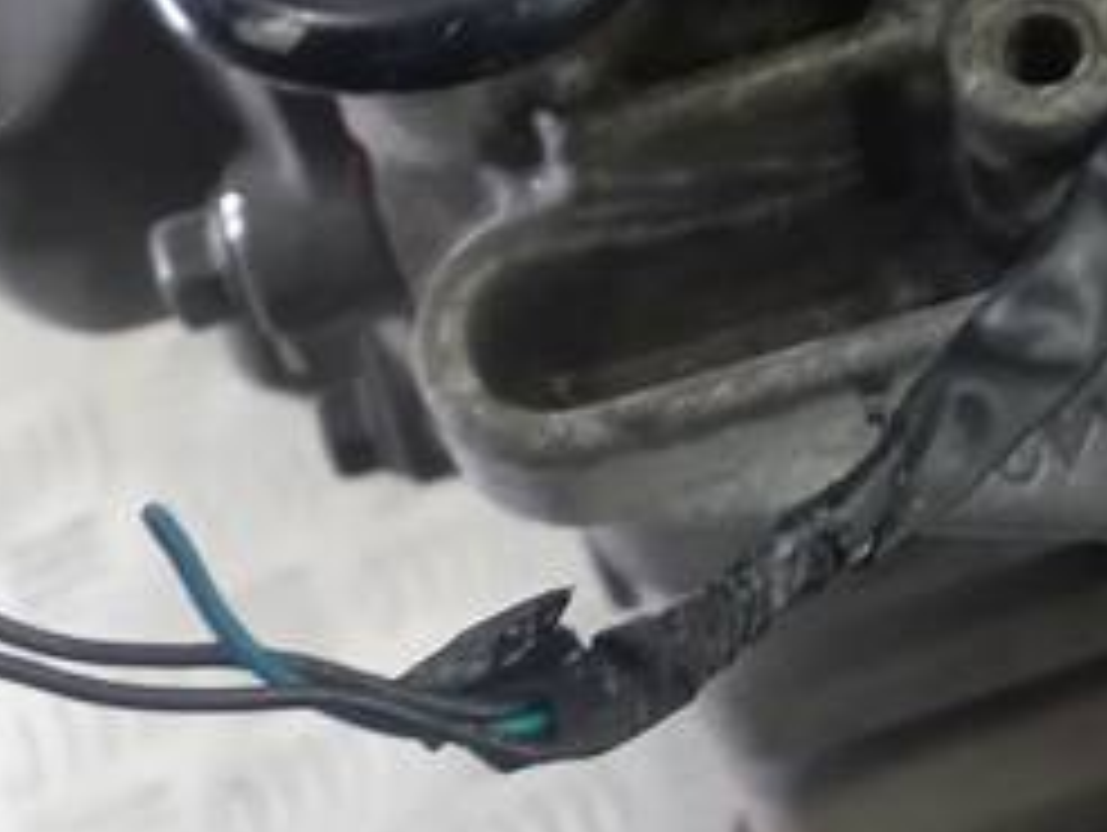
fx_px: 3329
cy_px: -234
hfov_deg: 16.5
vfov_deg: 13.7
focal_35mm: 104
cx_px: 1836
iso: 100
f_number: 1.8
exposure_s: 1/50
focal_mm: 4.6
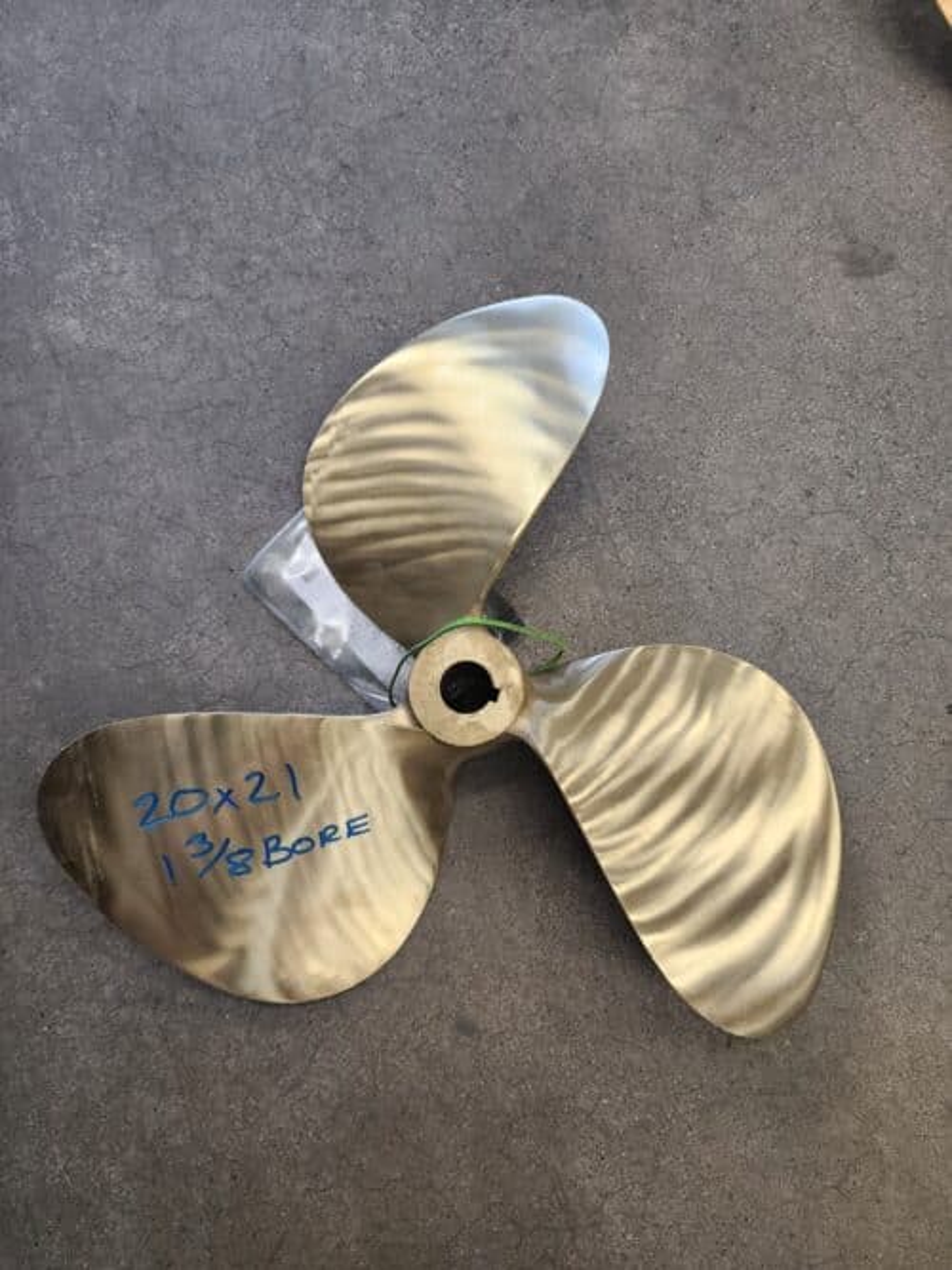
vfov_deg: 73.9
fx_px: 844
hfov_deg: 58.9
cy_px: 635
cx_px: 476
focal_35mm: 23
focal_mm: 6.4
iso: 200
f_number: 1.8
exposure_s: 1/120
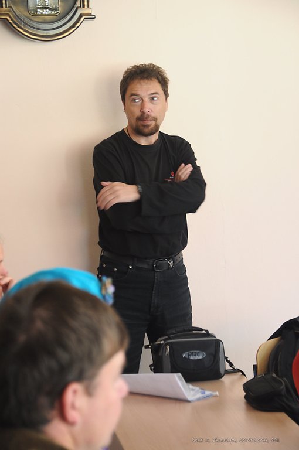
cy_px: 225
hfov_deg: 13.0
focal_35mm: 105
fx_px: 1312
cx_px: 150
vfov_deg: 19.5
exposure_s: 1/25
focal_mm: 70
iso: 500
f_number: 6.3
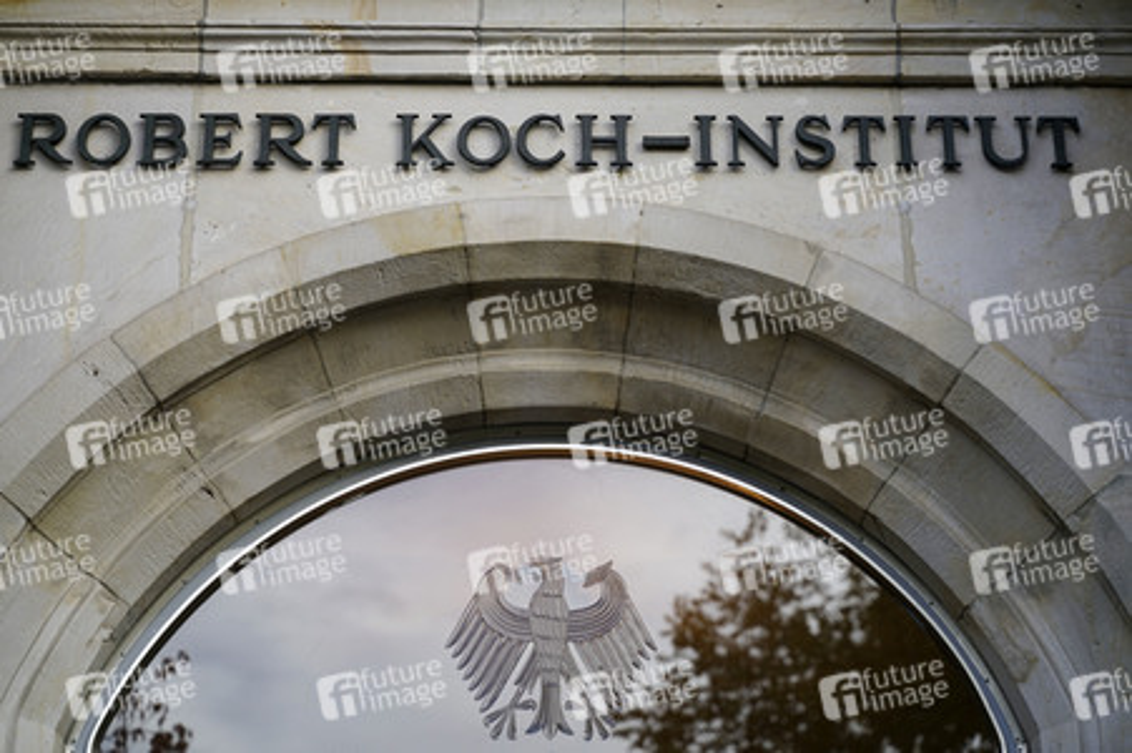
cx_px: 566
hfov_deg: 30.5
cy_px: 376
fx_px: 2074
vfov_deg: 20.6
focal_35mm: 66
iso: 320
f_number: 3.5
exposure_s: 1/400
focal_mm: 66
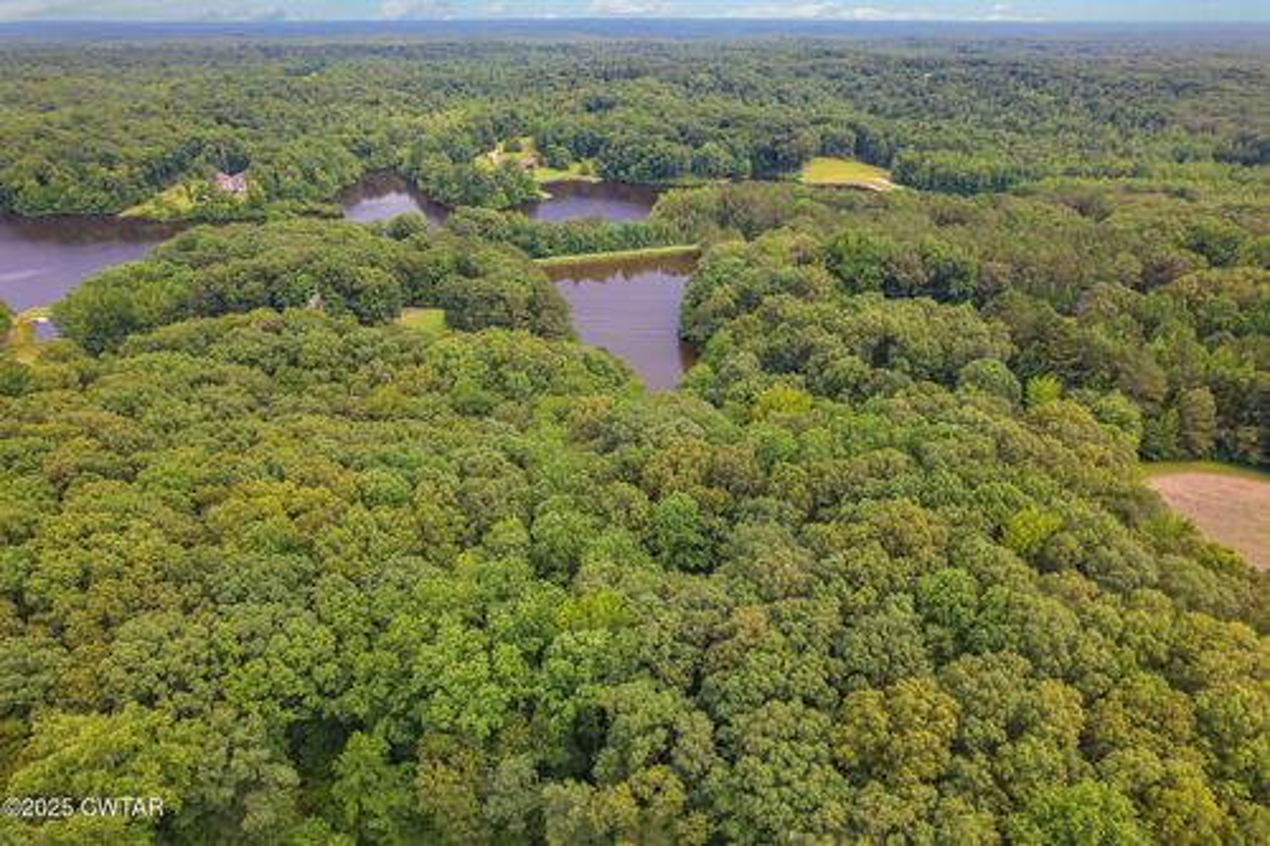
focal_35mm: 22
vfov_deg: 57.2
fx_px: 776
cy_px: 423
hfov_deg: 78.6
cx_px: 635
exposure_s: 1/15
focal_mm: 8.38
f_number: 2.8
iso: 110
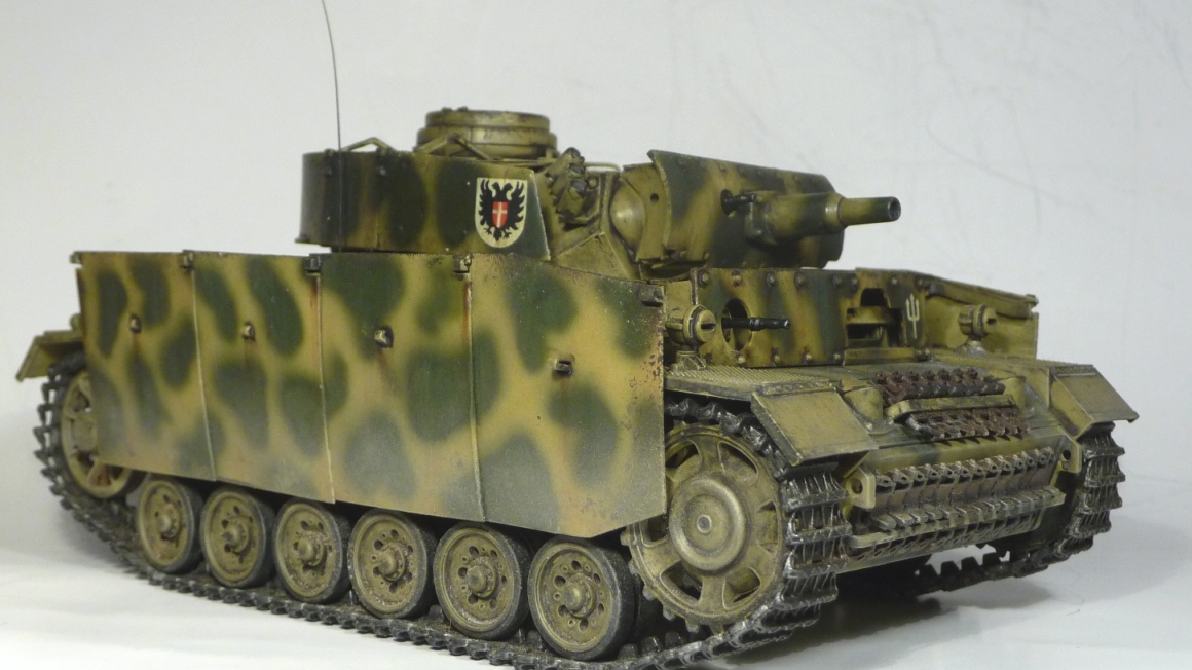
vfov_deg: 22.6
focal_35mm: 53
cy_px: 350
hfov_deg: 39.2
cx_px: 599
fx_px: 1675
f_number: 4.2
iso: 250
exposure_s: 1/30
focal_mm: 8
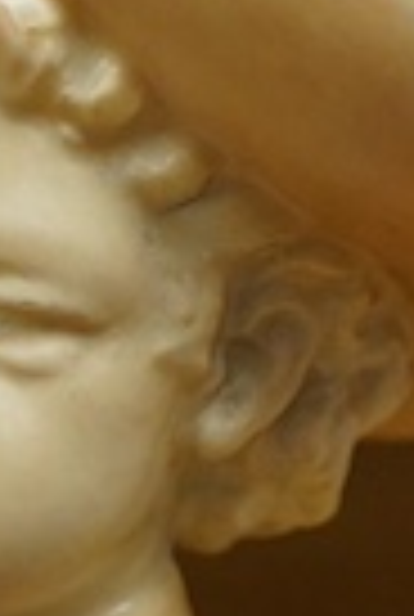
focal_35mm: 295
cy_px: 450
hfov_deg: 4.6
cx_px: -356
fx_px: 5063
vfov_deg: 7.0
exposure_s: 1/125
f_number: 10
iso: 1250
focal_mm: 30
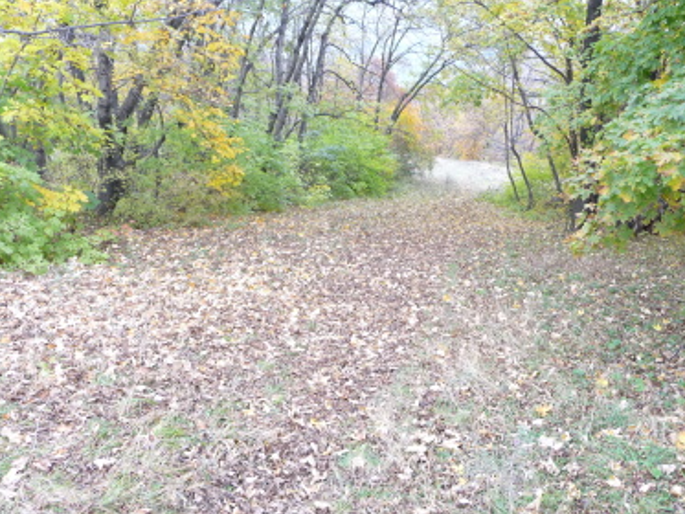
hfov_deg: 51.3
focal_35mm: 36
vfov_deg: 39.7
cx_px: 367
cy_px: 272
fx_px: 713
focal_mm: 4.7
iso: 160
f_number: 3.3
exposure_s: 1/30
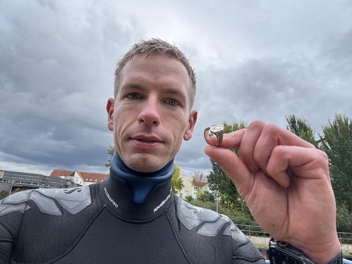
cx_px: 176
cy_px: 132
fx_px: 234
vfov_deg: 58.9
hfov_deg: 73.9
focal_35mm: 23
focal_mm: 2.69
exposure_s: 1/269
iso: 25
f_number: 1.9
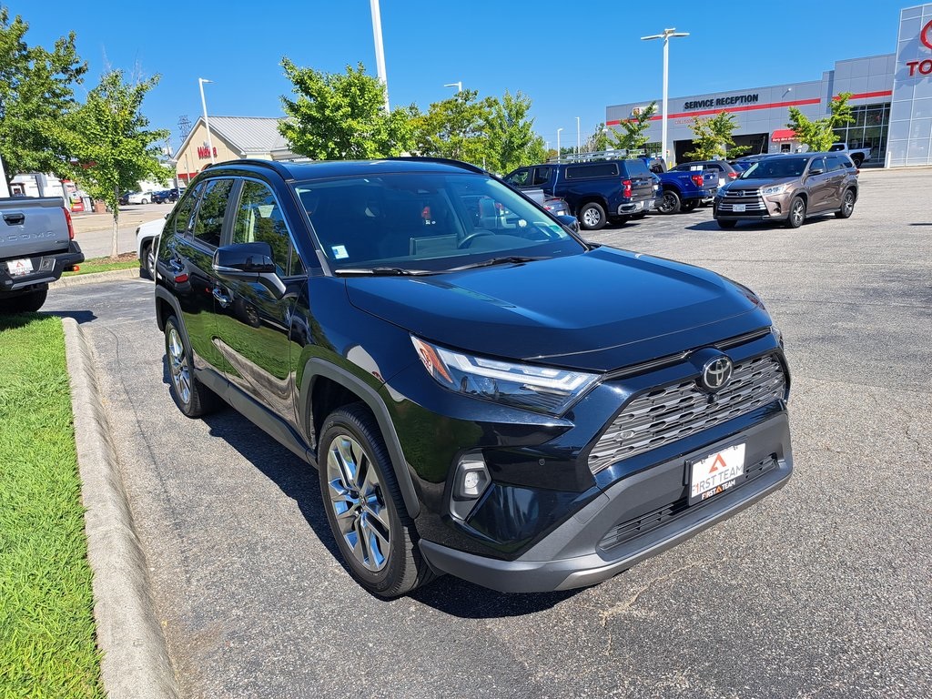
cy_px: 350
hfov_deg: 71.6
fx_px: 646
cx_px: 466
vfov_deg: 56.8
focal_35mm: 24
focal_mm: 5.23
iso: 50
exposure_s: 1/917
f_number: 1.8
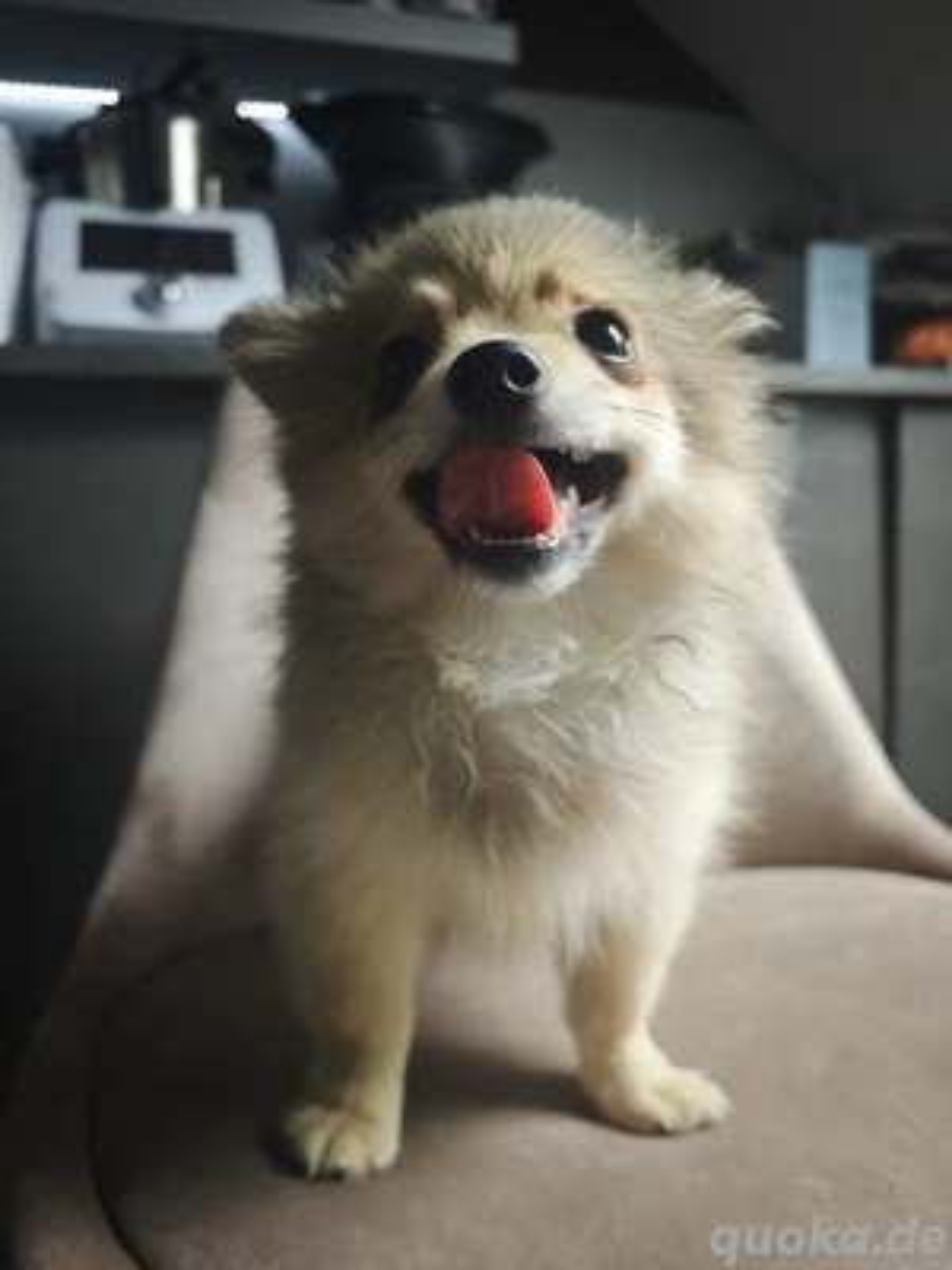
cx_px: 476
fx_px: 843
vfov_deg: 73.9
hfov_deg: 58.9
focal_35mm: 23
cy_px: 635
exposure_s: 1/500
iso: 3200
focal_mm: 8.72
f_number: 2
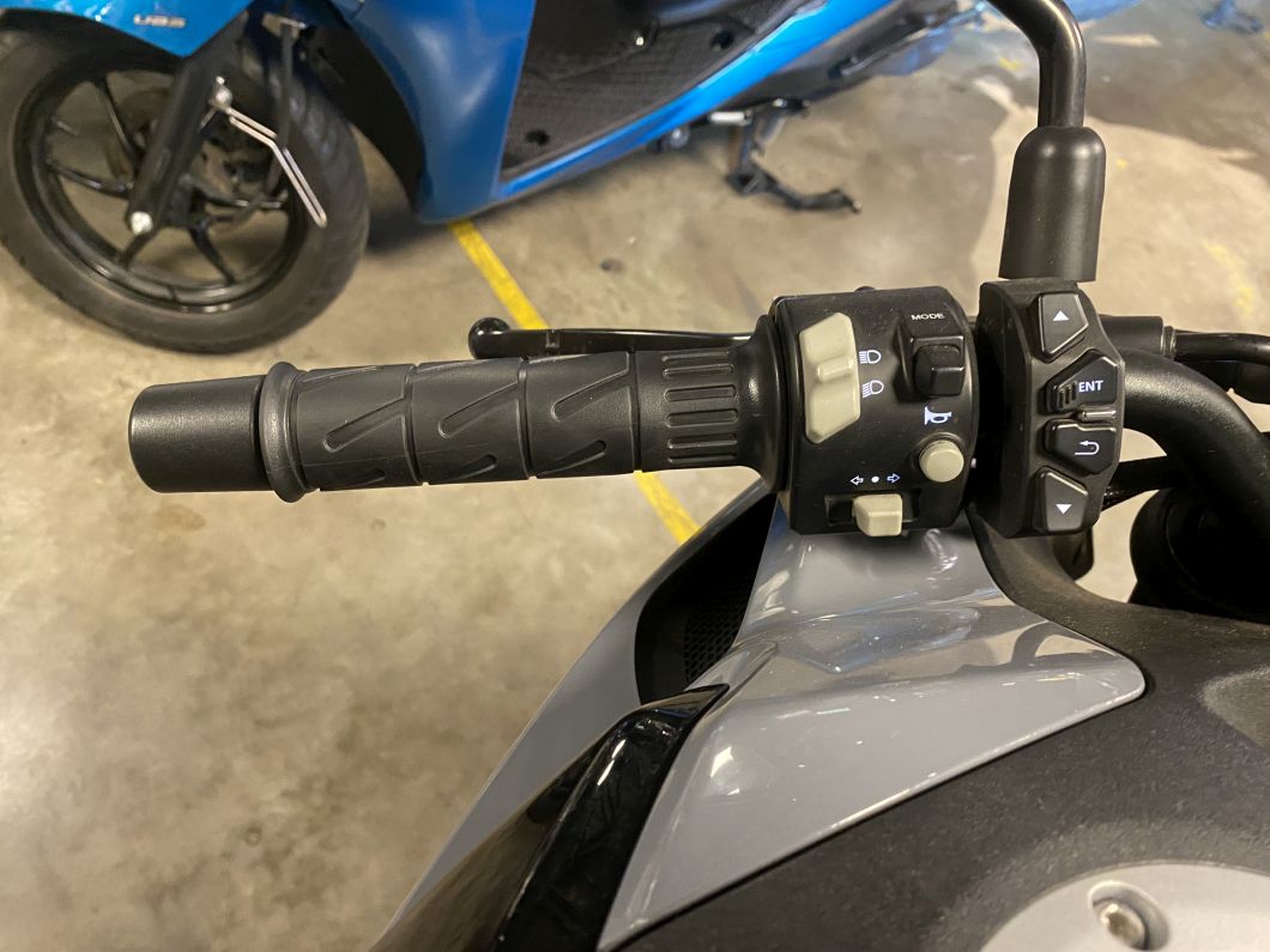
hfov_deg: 67.3
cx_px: 635
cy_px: 476
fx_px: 954
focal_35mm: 26
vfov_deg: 53.1
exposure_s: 1/50
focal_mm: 4.25
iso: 500
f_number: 1.8
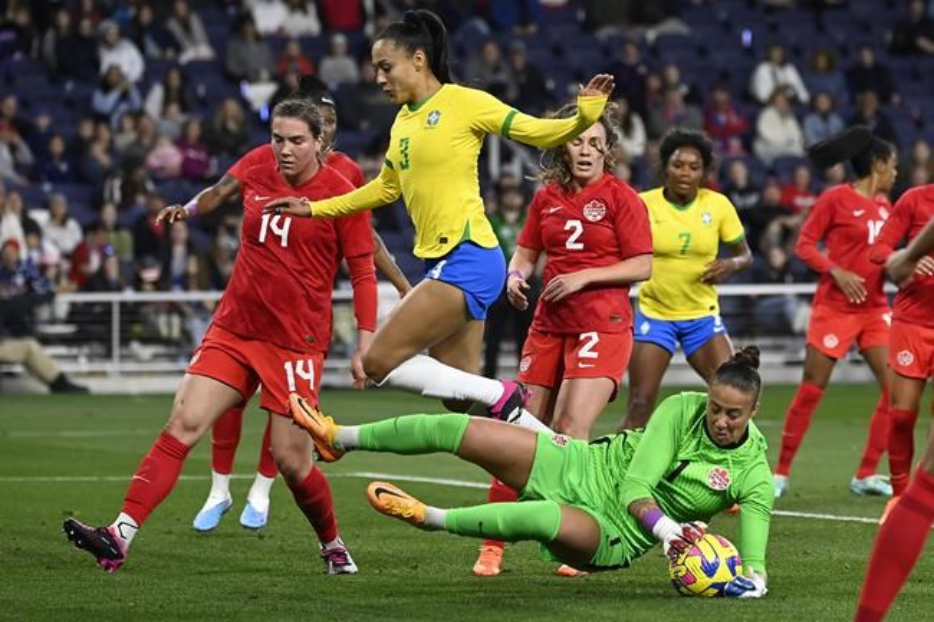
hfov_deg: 11.4
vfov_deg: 7.6
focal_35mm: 180
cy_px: 311
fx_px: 4669
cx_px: 467
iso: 5000
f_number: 4
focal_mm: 180
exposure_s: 1/2000
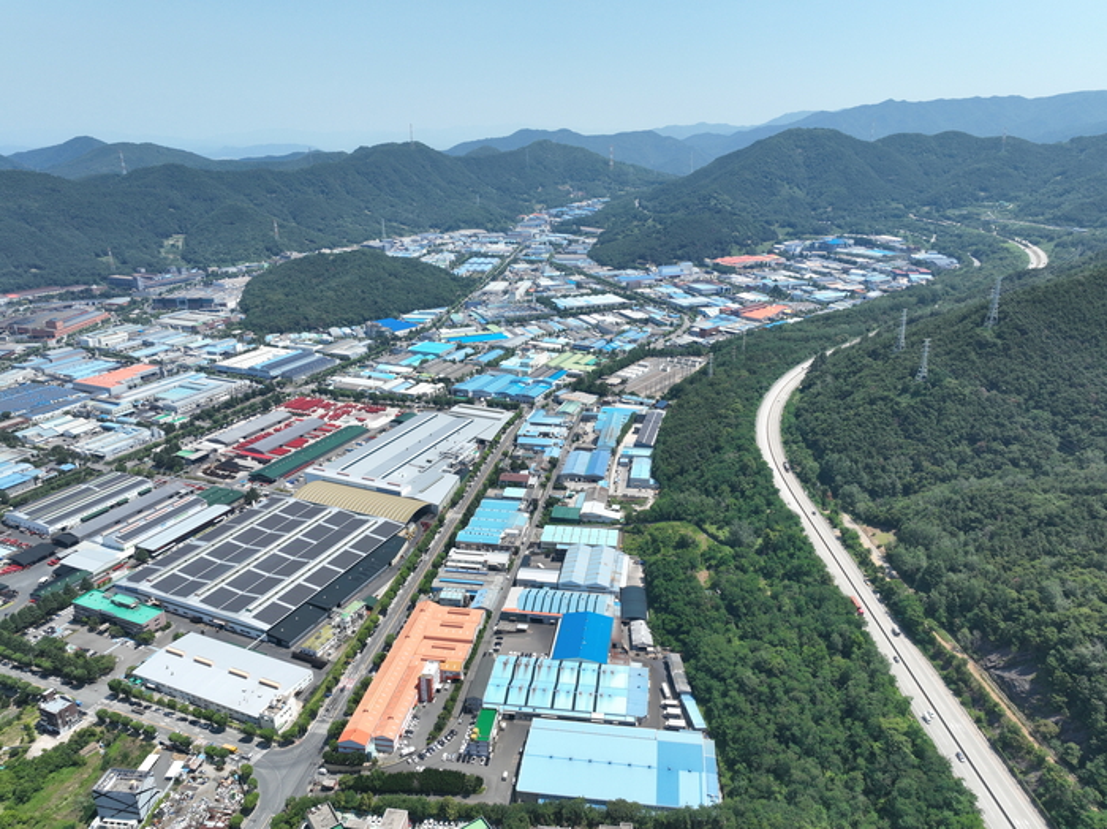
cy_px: 414
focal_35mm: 24
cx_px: 554
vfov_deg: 56.8
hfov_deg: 71.6
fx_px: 767
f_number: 5
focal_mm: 12.29
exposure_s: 1/500
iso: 100
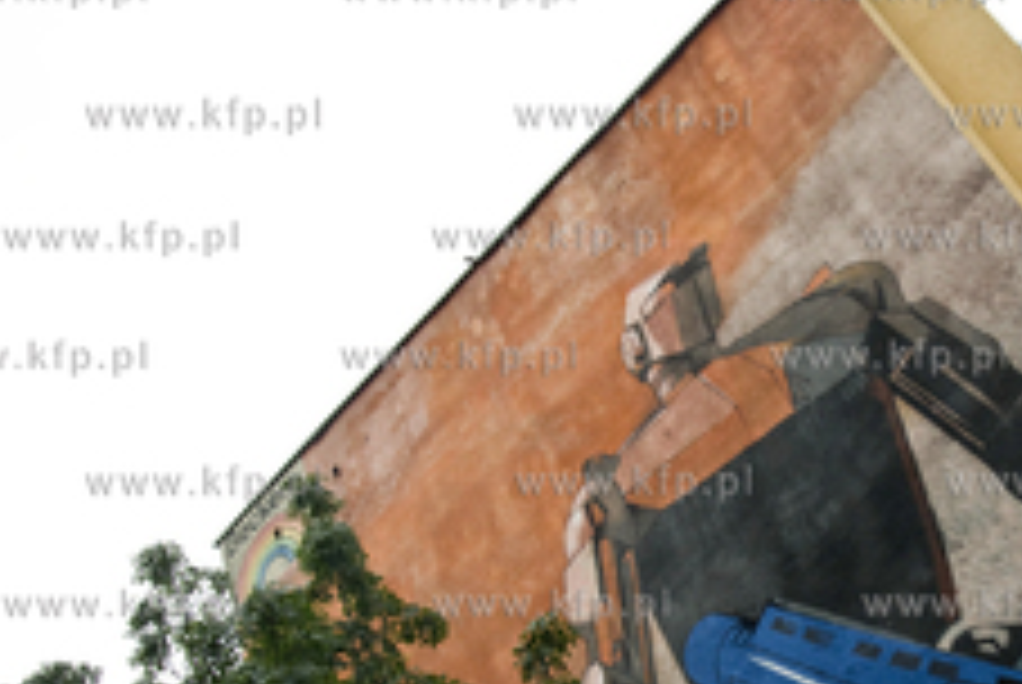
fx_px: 1276
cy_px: 544
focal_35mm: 45
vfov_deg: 29.4
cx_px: 792
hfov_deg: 42.0
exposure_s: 1/160
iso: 200
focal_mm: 17
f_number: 6.3
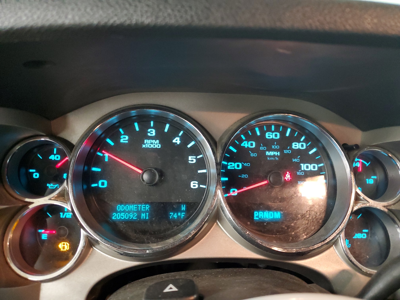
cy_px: 150
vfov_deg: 53.1
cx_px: 200
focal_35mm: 26
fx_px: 300
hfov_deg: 67.3
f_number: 1.5
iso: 320
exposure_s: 1/20
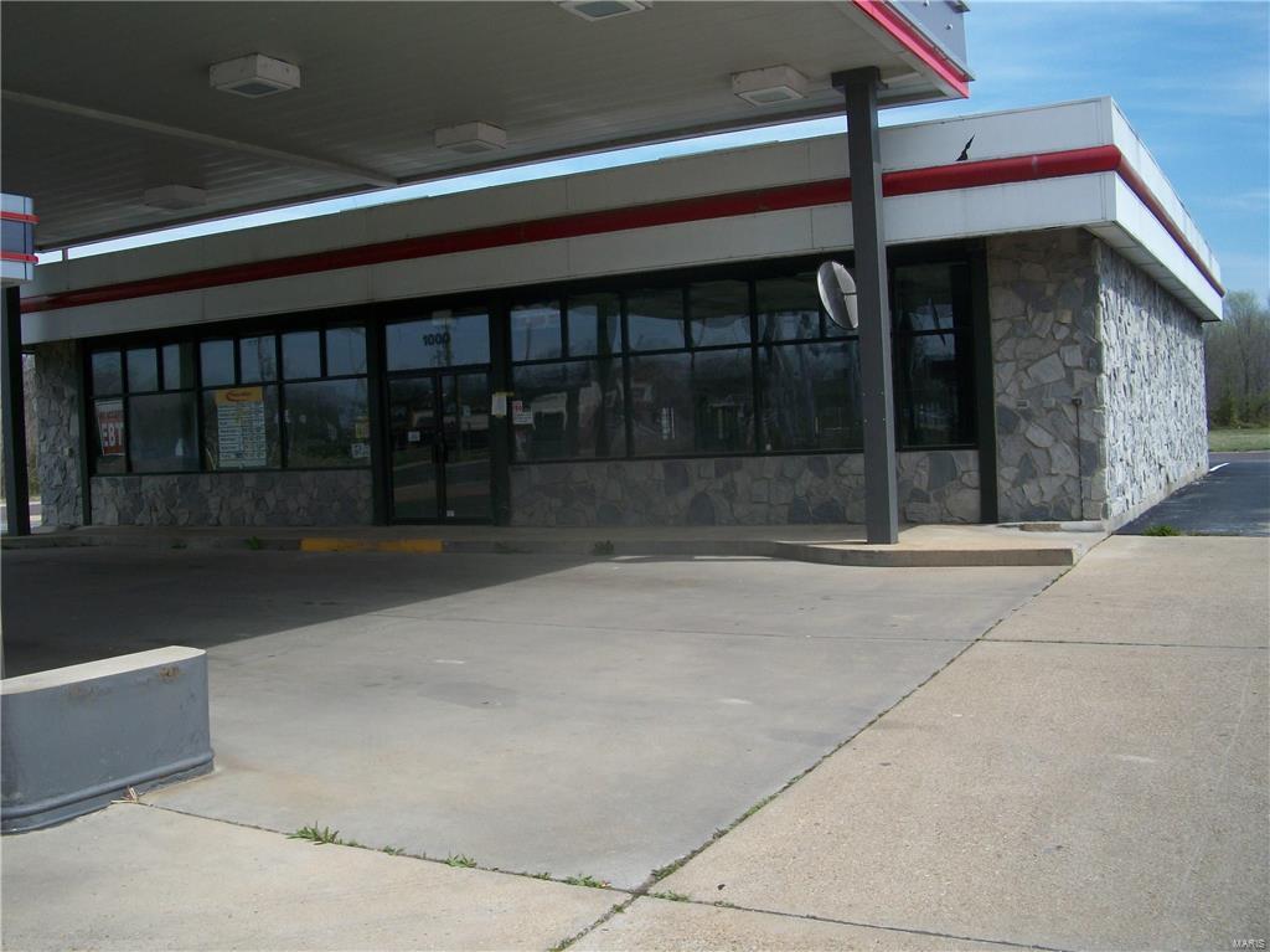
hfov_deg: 52.6
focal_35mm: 35
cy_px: 476
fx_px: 1283
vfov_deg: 40.7
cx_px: 635
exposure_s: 1/320
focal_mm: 6.3
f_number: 5.6
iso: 80
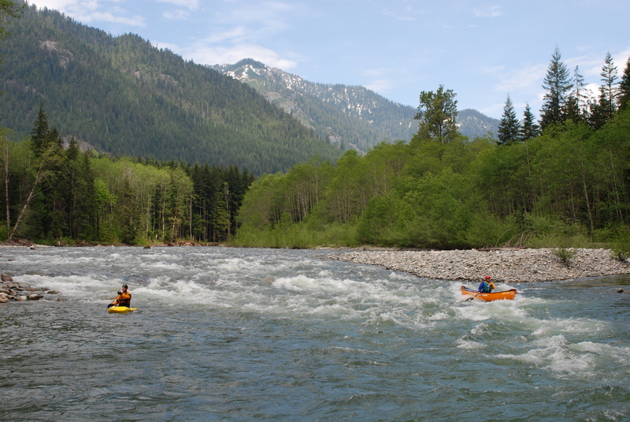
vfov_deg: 32.0
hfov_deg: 46.4
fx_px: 736
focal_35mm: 42
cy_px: 211
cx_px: 315
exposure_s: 1/250
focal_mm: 28
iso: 200
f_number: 8
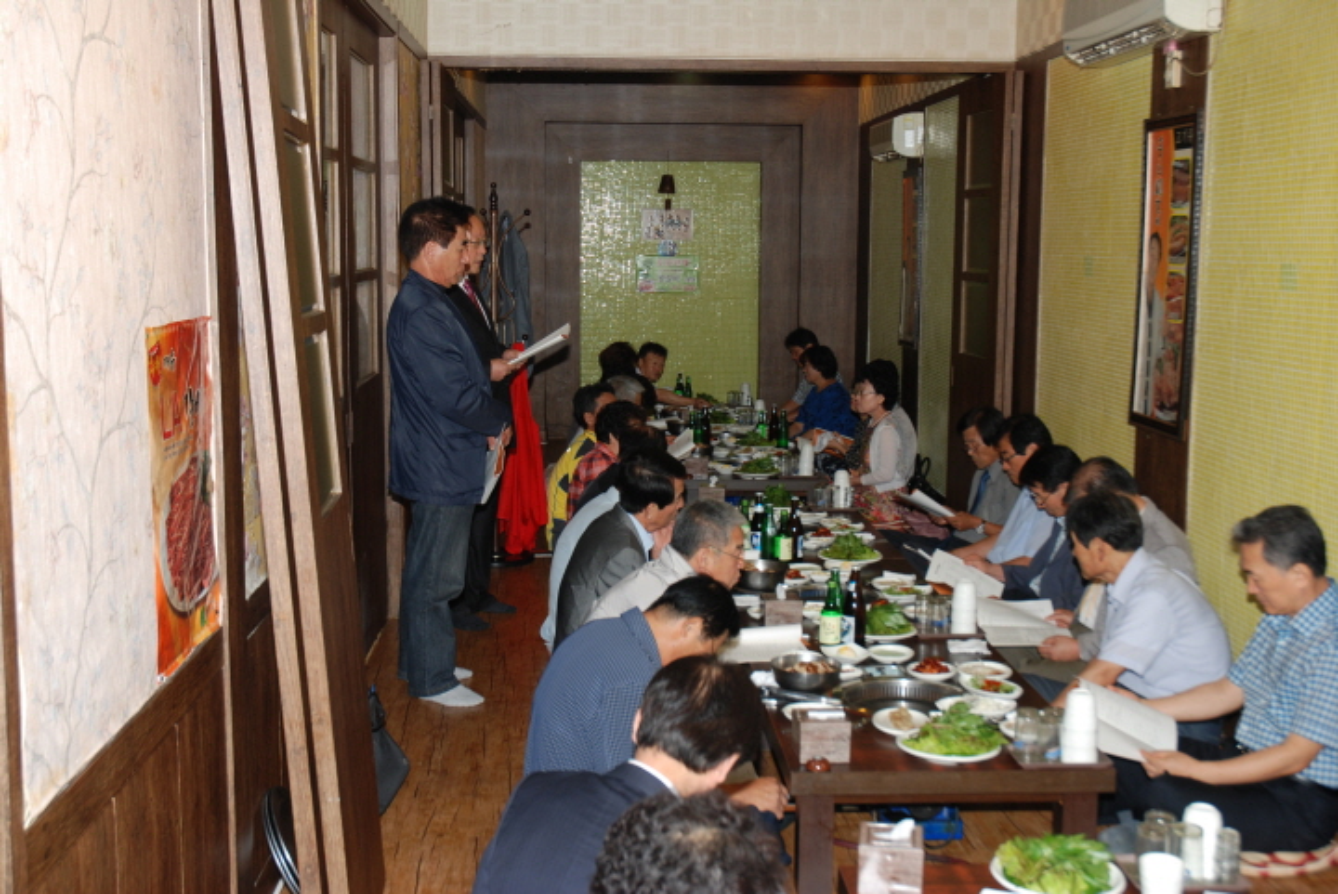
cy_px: 447
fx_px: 1506
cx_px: 669
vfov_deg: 33.1
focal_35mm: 40
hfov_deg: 47.9
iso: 200
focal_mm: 27
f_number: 5.6
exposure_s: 1/60
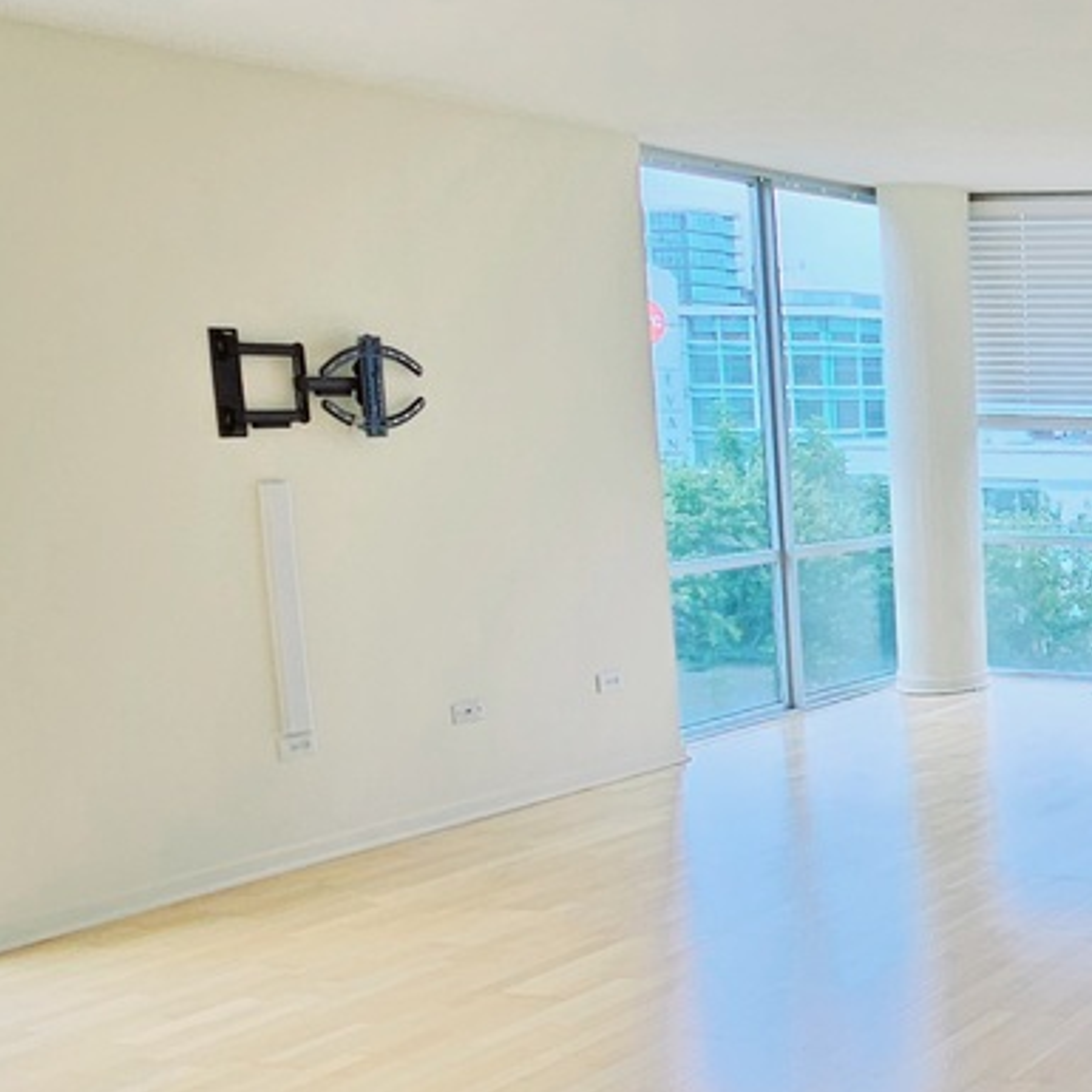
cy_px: 650
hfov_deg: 27.5
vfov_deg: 39.0
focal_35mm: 43
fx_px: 1535
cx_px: 1622
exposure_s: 1/122
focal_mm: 2.2
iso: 50
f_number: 2.2
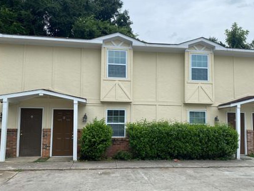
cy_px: 104
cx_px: 141
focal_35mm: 32
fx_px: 235
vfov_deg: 44.2
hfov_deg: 56.7
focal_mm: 4.25
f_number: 1.8
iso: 32
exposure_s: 1/1543
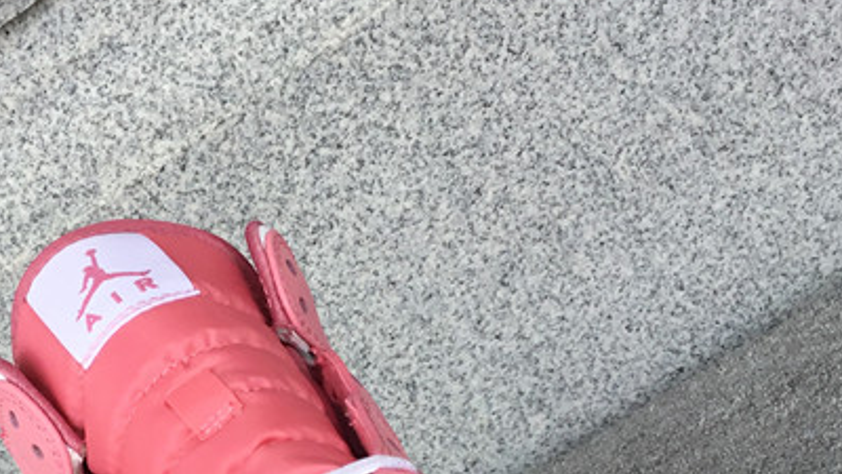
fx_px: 1697
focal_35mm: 76
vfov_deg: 15.5
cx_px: 267
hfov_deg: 27.7
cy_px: 494
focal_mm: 3.3
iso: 25
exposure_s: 1/335
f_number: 2.4
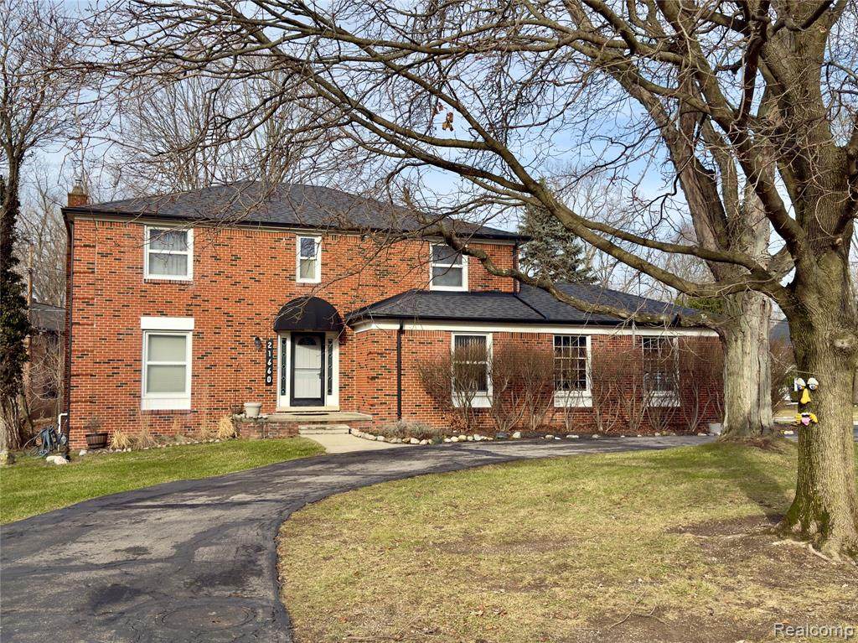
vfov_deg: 38.6
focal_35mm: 37
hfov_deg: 50.2
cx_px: 429
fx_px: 917
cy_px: 322
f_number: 1.78
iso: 64
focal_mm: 6.76
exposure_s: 1/2141
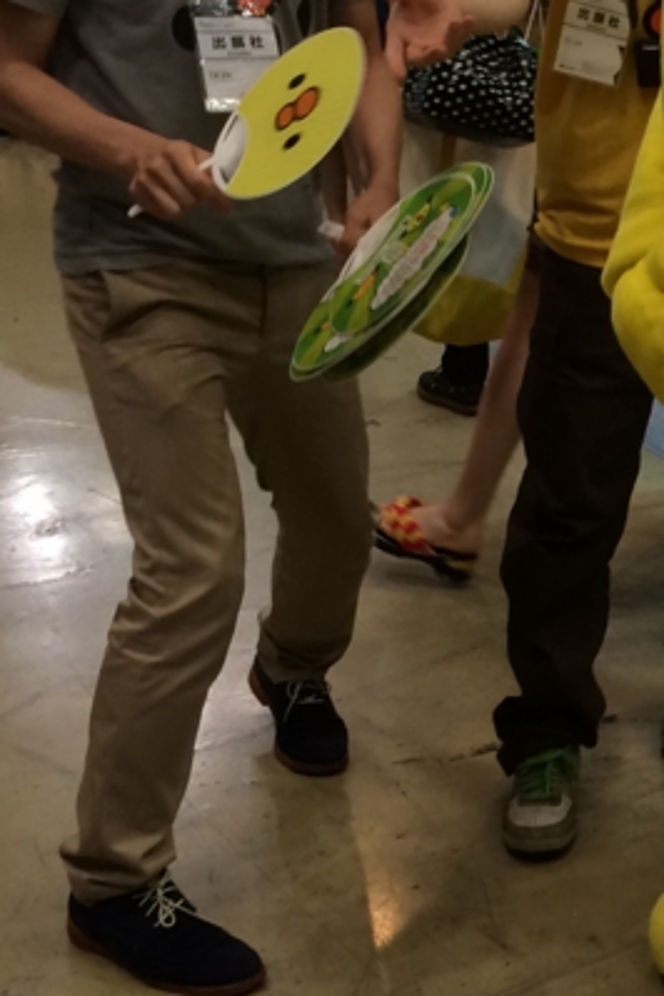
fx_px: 2213
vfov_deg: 25.4
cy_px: 517
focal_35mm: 80
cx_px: 909
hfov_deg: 16.0
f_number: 2.2
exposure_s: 1/40
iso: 40
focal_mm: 4.12
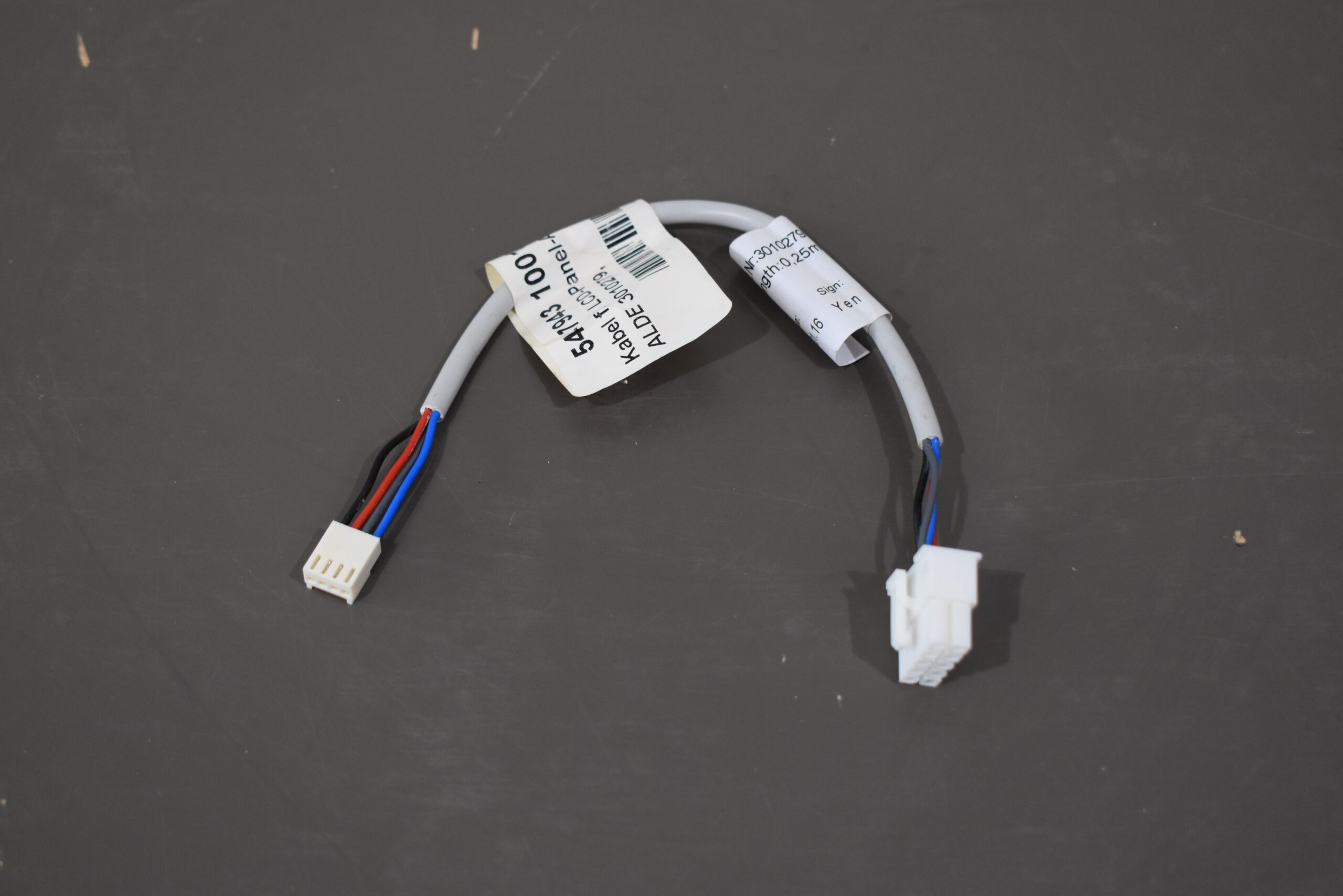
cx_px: 672
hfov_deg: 28.1
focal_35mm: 72
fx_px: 2686
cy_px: 448
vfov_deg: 18.9
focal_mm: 48
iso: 800
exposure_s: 1/200
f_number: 5.3
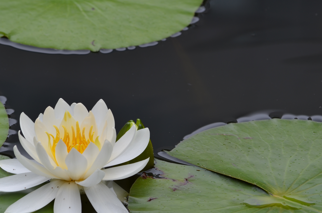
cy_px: 132
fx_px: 3428
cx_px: 147
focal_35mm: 384
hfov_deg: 5.4
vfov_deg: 3.6
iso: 100
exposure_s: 1/160
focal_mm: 200
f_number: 8
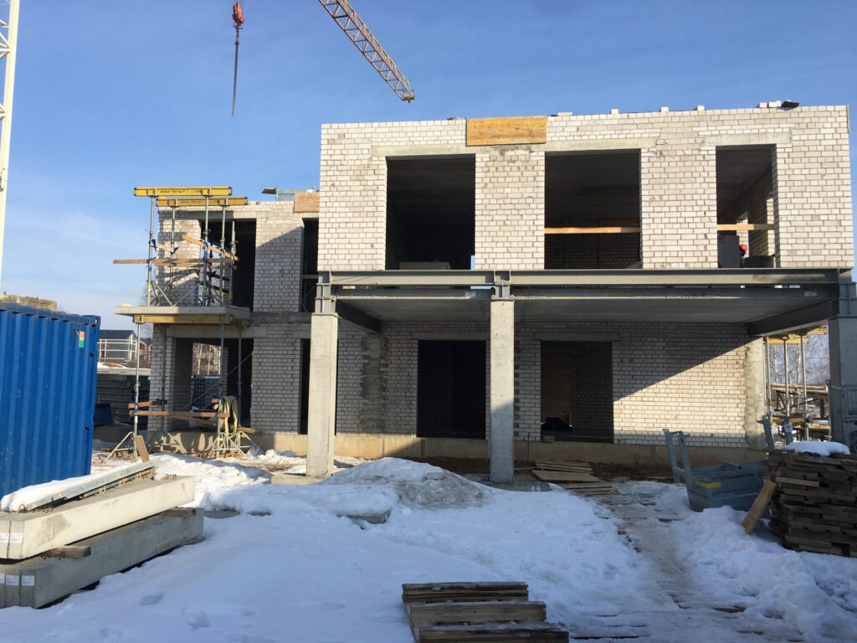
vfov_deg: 48.2
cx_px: 428
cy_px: 322
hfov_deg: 61.7
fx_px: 718
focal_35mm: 29
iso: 25
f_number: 2.2
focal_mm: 4.15
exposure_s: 1/1350
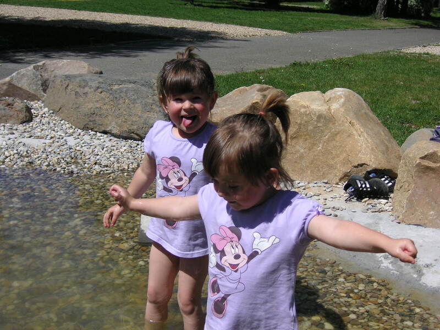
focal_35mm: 53
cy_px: 165
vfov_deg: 27.5
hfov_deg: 36.2
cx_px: 220
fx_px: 674
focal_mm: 8.9
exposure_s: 1/180
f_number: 9.5
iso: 50
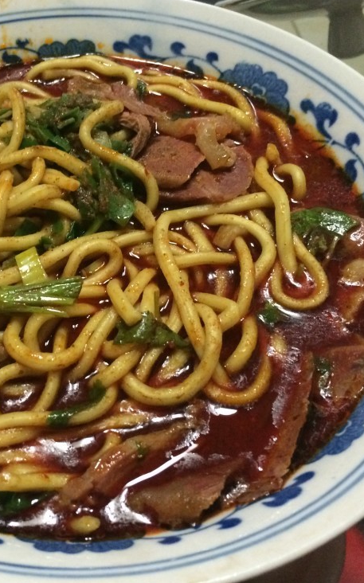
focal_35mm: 42
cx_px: 70
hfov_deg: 29.8
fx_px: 667
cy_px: 286
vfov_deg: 47.2
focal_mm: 4.15
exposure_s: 1/20
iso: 320
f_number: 2.2
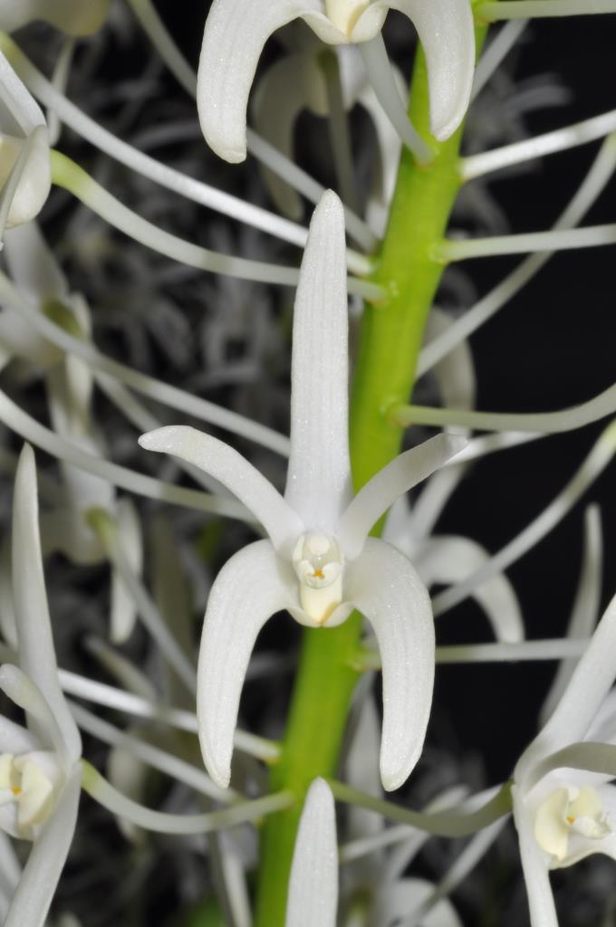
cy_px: 464
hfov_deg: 15.1
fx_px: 2316
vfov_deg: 22.6
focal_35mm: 90
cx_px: 308
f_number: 36
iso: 200
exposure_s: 1/60
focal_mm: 60
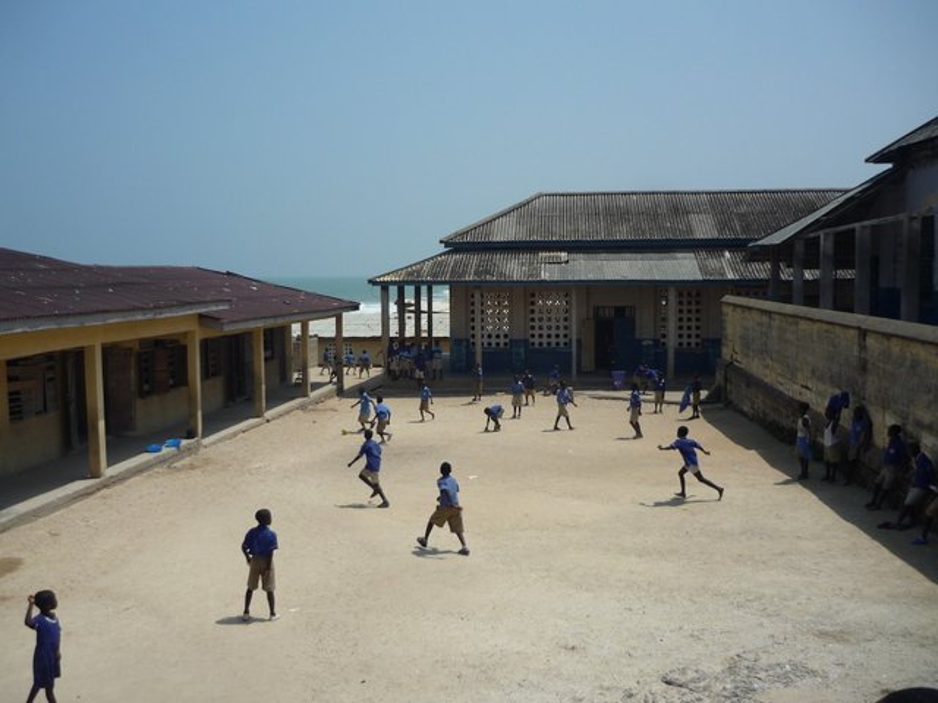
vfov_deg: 42.9
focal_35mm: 33
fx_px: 894
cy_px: 352
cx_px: 469
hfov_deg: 55.4
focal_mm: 5.5
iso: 100
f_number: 8
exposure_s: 1/400
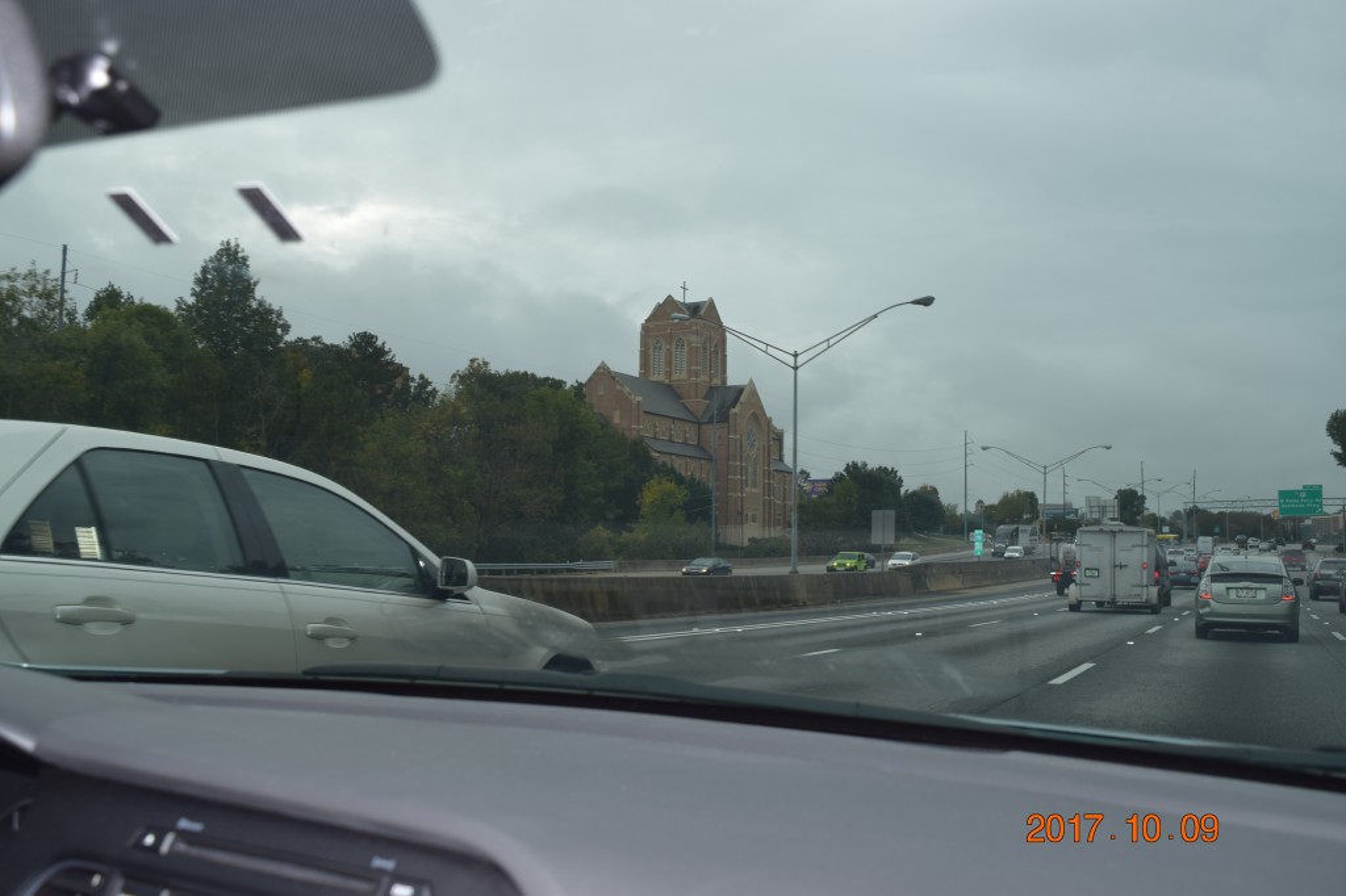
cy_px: 448
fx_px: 1345
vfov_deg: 36.8
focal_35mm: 36
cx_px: 673
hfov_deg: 53.1
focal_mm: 24
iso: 100
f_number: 6.3
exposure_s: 1/200
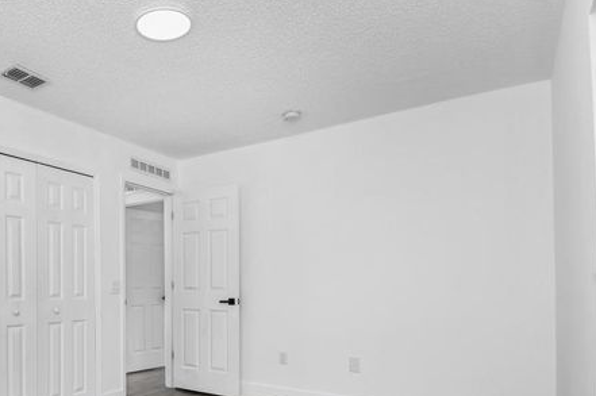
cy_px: 278
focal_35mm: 24
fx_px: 397
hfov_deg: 70.2
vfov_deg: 51.6
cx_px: 170
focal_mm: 10
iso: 100
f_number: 7.1
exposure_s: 1/60
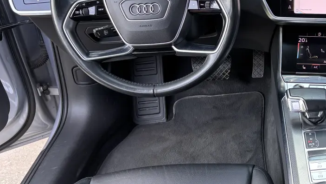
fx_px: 502
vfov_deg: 20.7
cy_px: 76
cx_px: 316
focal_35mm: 58
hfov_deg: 33.4
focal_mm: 5.96
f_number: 1.6
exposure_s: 1/102
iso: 50
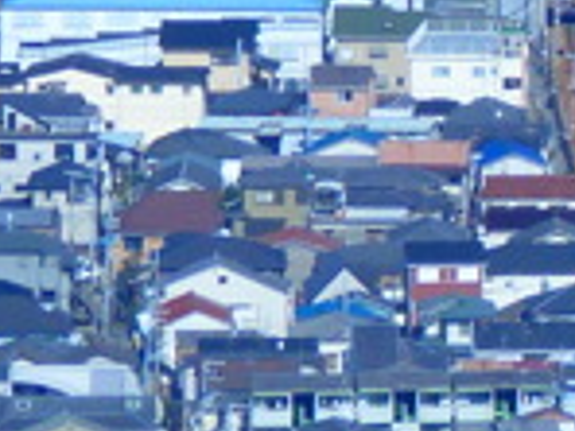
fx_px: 15847
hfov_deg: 2.1
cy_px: -575
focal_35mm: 954
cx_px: 1655
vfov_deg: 1.6
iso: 80
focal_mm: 24.5
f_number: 4
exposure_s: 1/200
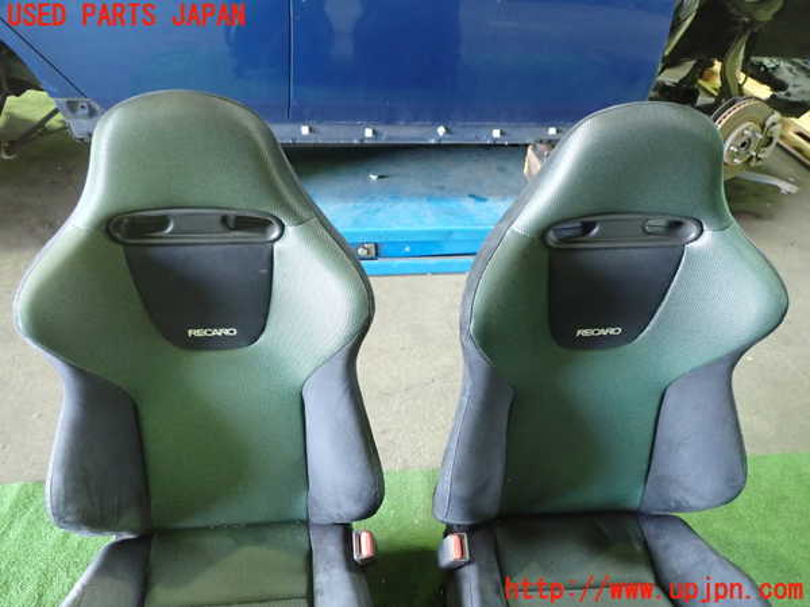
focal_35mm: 30
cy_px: 304
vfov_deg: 46.8
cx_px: 405
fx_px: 702
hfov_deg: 60.0
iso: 800
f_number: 2.3
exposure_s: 1/25
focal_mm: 5.4
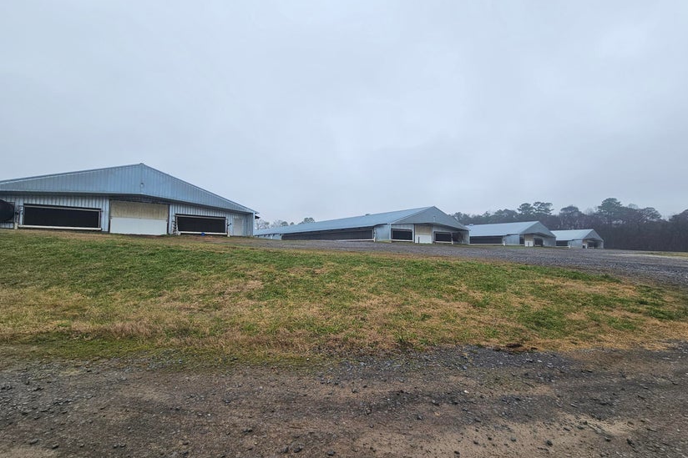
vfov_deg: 81.1
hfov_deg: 104.3
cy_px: 238
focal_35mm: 14
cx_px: 342
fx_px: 267
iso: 50
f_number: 2.2
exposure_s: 1/438
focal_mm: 2.2
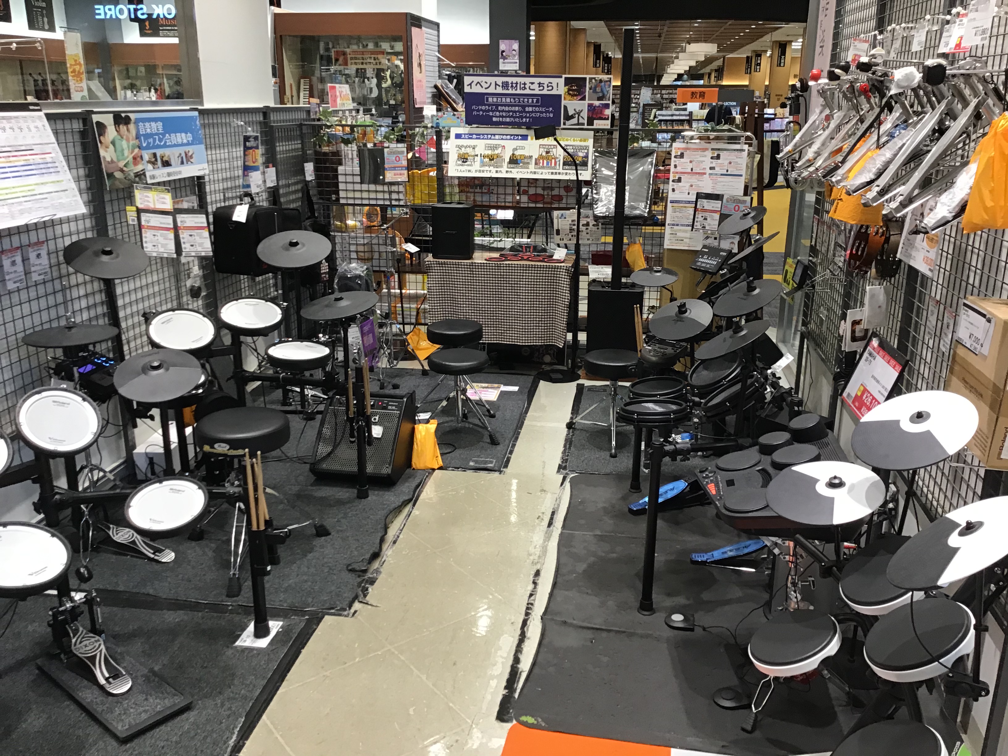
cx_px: 504
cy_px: 378
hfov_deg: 58.4
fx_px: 903
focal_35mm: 31
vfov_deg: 45.4
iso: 64
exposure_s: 1/30
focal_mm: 3.3
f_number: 2.4
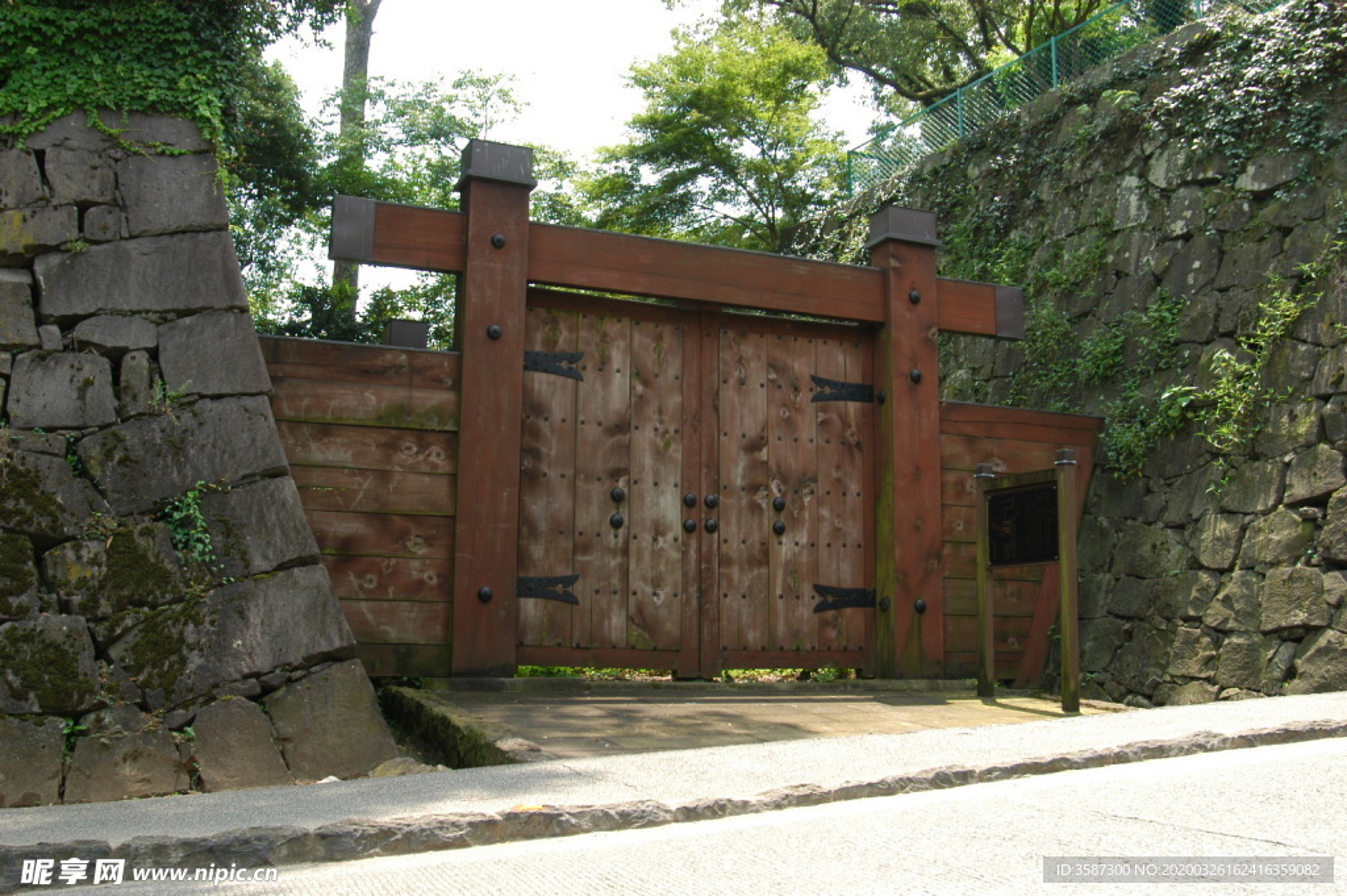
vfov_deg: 36.8
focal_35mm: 36
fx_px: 1346
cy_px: 448
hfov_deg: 53.2
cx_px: 674
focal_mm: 24
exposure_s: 1/160
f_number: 6.3
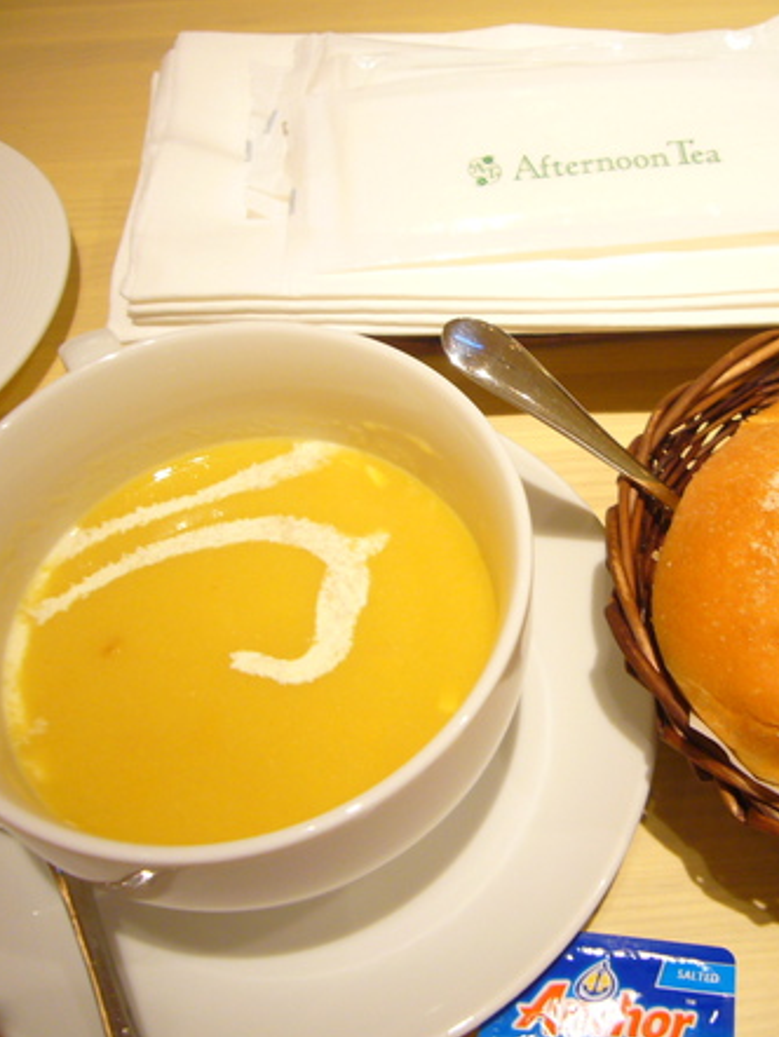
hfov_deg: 37.1
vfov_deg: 49.0
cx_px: 561
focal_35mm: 38
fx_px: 1139
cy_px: 521
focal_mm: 4.6
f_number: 2.8
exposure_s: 1/15
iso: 100
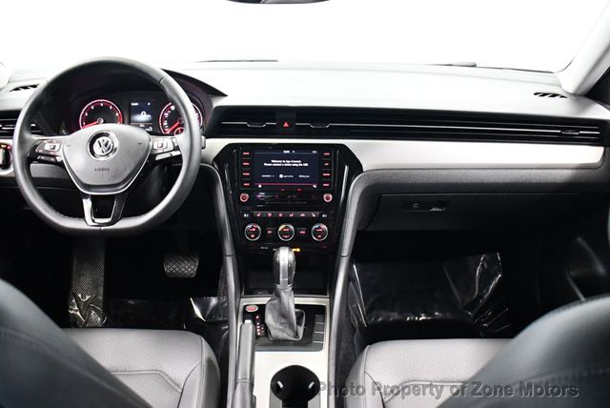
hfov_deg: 53.1
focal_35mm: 36
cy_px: 204
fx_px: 611
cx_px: 305
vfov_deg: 36.9
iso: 6400
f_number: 3.5
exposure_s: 1/60
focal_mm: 18
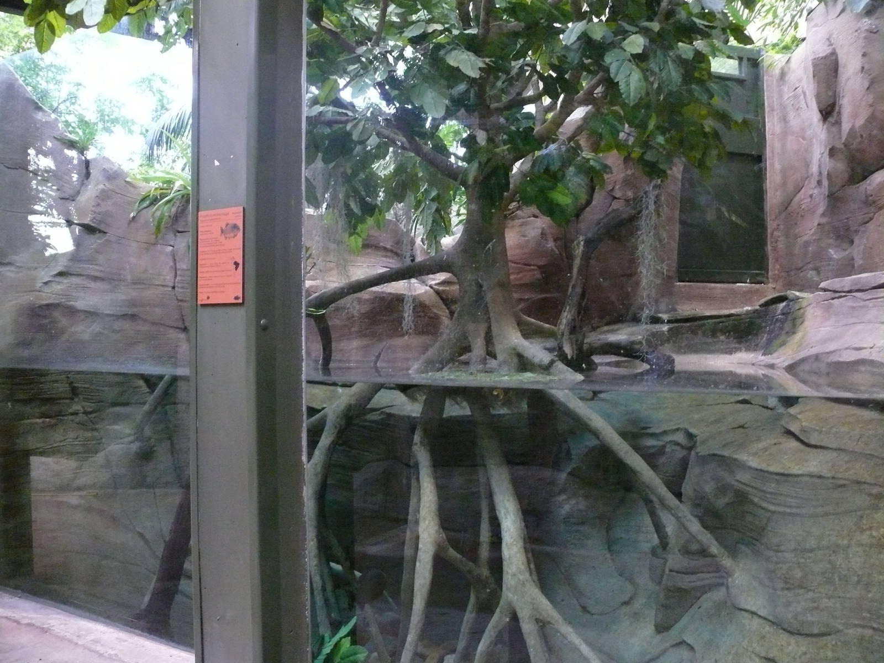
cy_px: 332
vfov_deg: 40.7
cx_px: 442
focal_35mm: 35
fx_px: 894
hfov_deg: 52.6
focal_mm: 7.4
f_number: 2.8
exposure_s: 1/13
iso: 800
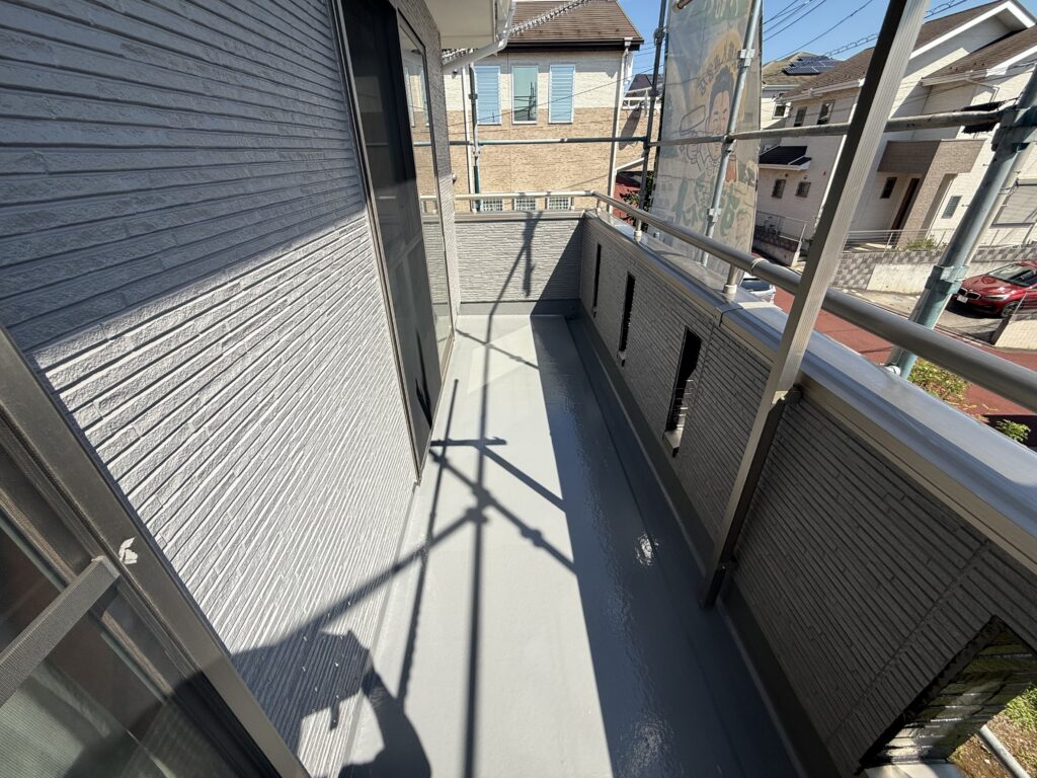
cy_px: 389
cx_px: 518
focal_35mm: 14
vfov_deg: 85.7
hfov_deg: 102.1
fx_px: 419
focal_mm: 2.22
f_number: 2.2
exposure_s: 1/1145
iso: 50
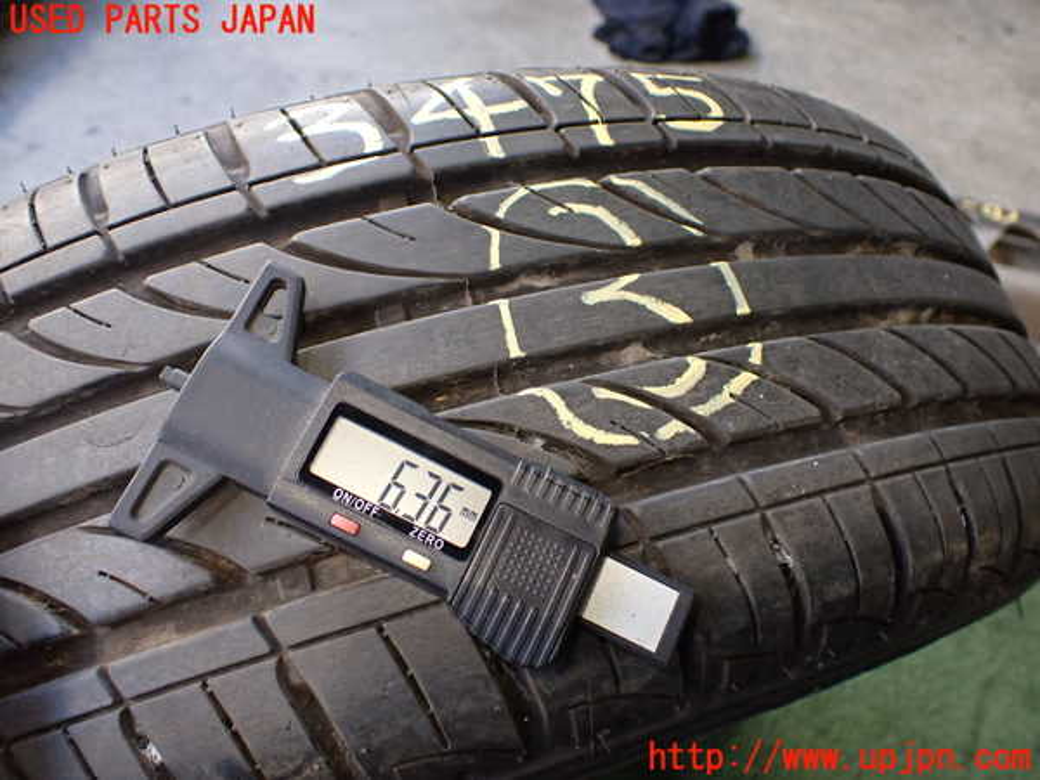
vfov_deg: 46.8
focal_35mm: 30
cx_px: 520
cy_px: 390
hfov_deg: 60.0
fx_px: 901
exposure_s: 1/125
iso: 400
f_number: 2.3
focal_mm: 5.4
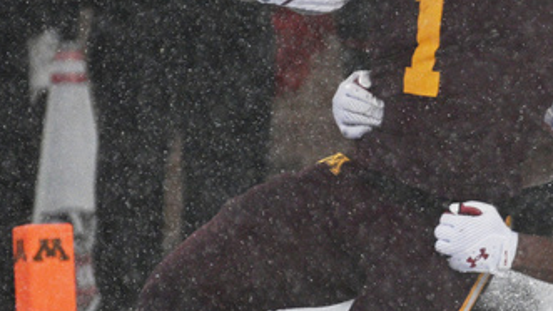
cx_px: 662
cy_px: 88
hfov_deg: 1.3
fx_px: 23764
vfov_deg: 0.7
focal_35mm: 1621
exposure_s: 1/2500
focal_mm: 500
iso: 2500
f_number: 5.6
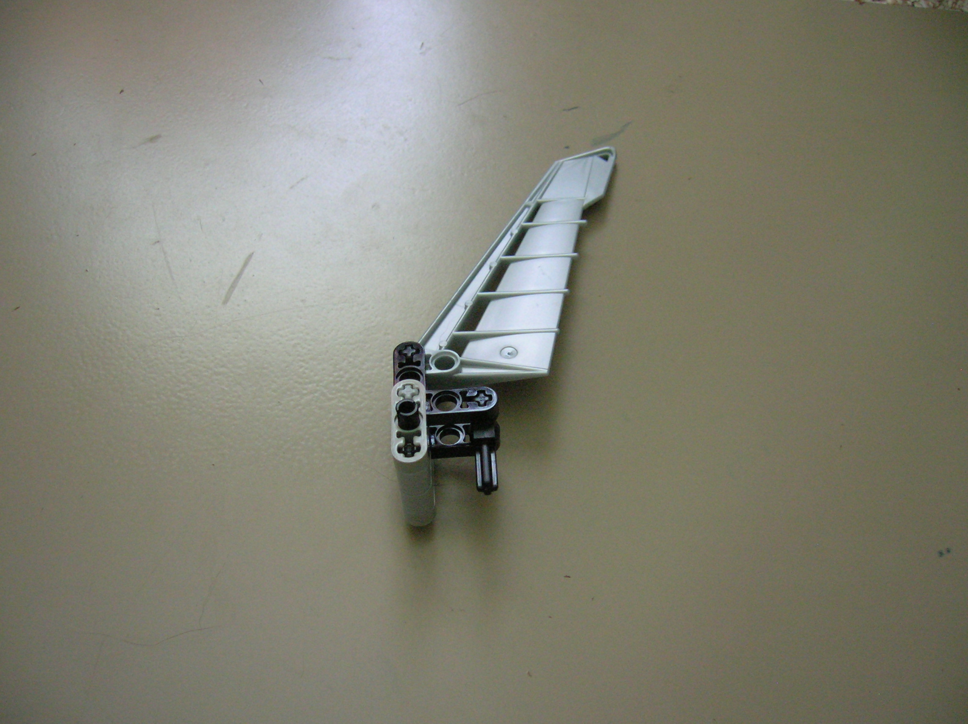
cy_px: 362
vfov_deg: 41.7
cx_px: 484
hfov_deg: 54.0
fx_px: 950
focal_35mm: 34
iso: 200
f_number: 2.9
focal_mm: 5.7
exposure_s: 1/2
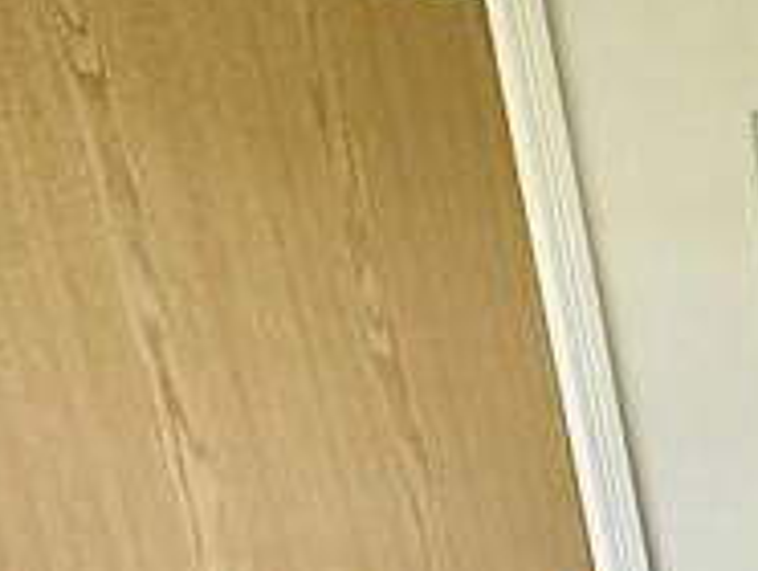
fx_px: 1688
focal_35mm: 77
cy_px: 1089
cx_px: 1589
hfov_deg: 17.1
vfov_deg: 15.8
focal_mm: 2.22
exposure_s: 1/85
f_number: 2.2
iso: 320
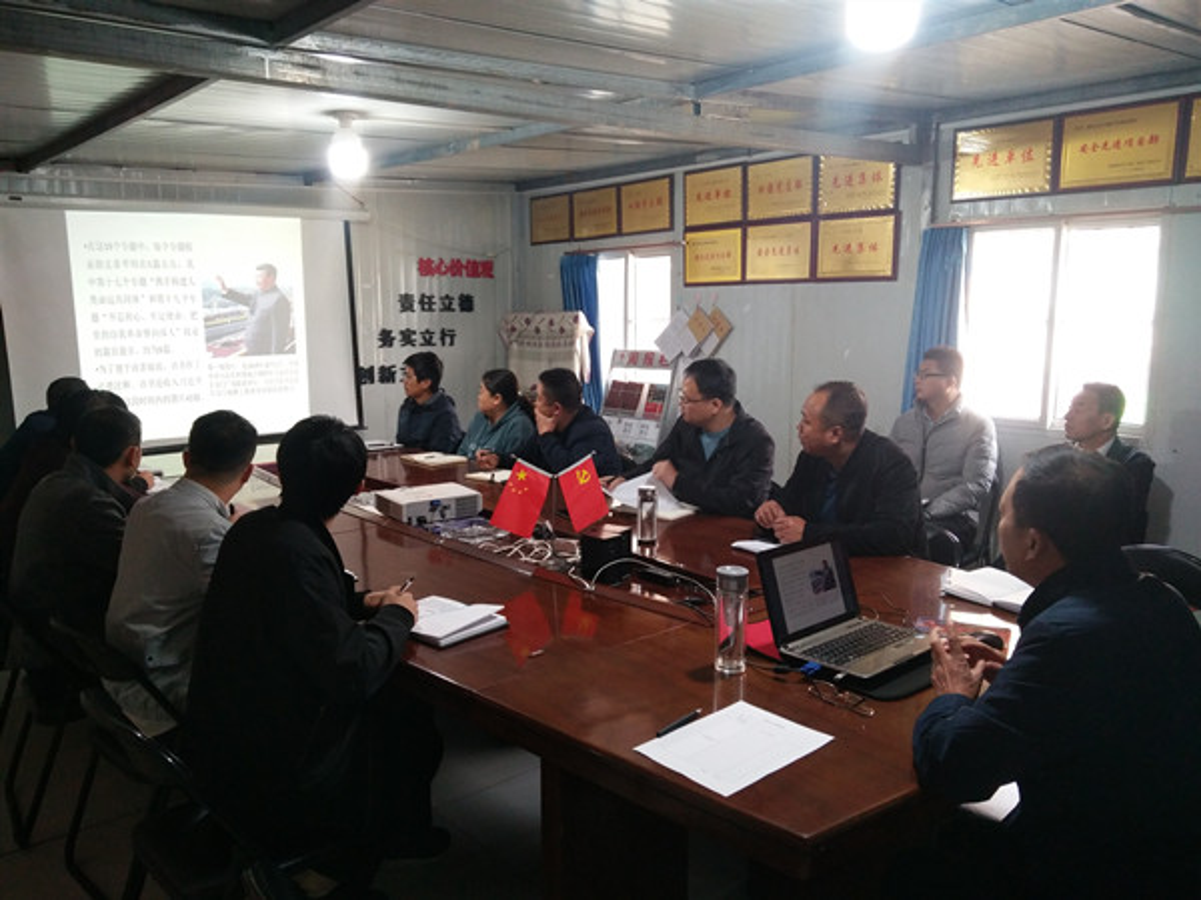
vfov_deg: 63.4
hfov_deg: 79.0
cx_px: 600
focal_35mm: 21
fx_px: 729
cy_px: 450
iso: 156
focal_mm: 3.66
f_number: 2.2
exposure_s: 1/33.3
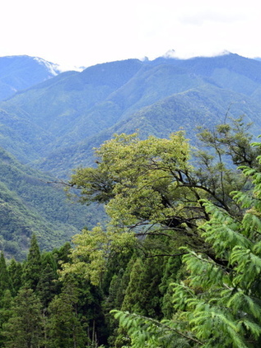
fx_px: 681
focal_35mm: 68
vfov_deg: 28.7
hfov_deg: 21.4
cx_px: 45
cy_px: 175
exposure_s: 1/100
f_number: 7.1
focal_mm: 31
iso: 200
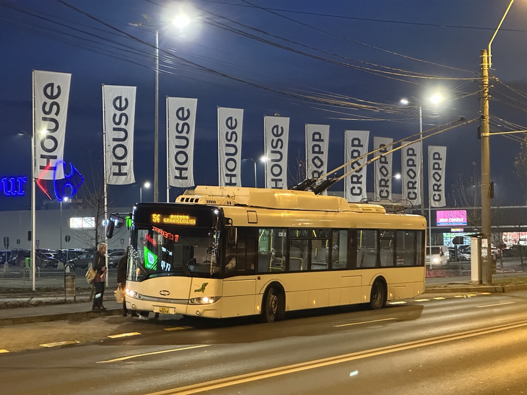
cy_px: 198
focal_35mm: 77
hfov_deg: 25.3
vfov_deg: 19.1
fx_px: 1172
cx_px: 264
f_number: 2.8
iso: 1250
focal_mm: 9
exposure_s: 1/25
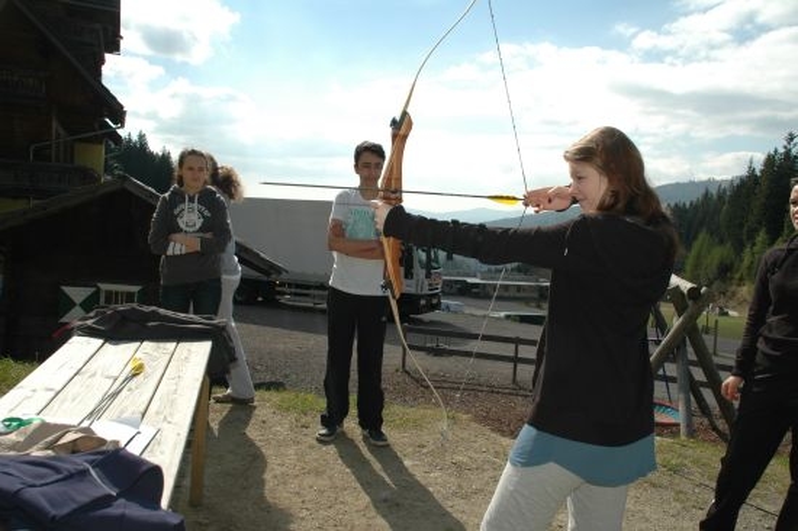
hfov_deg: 67.4
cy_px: 266
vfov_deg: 47.9
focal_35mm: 27
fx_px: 598
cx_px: 399
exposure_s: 1/500
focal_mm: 18
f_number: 9
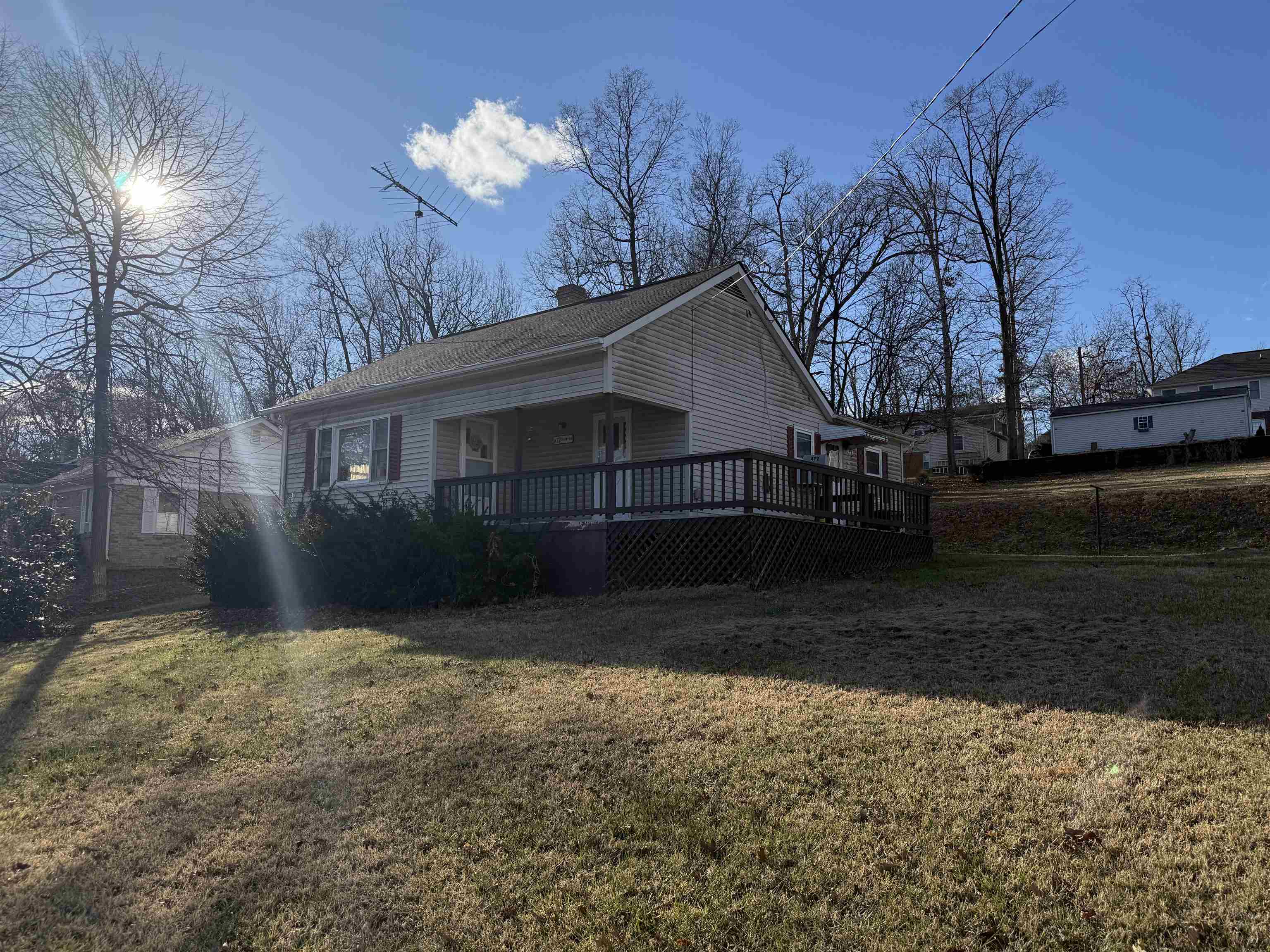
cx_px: 635
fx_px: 881
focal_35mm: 24
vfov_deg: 56.8
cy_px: 476
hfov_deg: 71.6
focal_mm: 6.76
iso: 80
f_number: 1.78
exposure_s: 1/5714
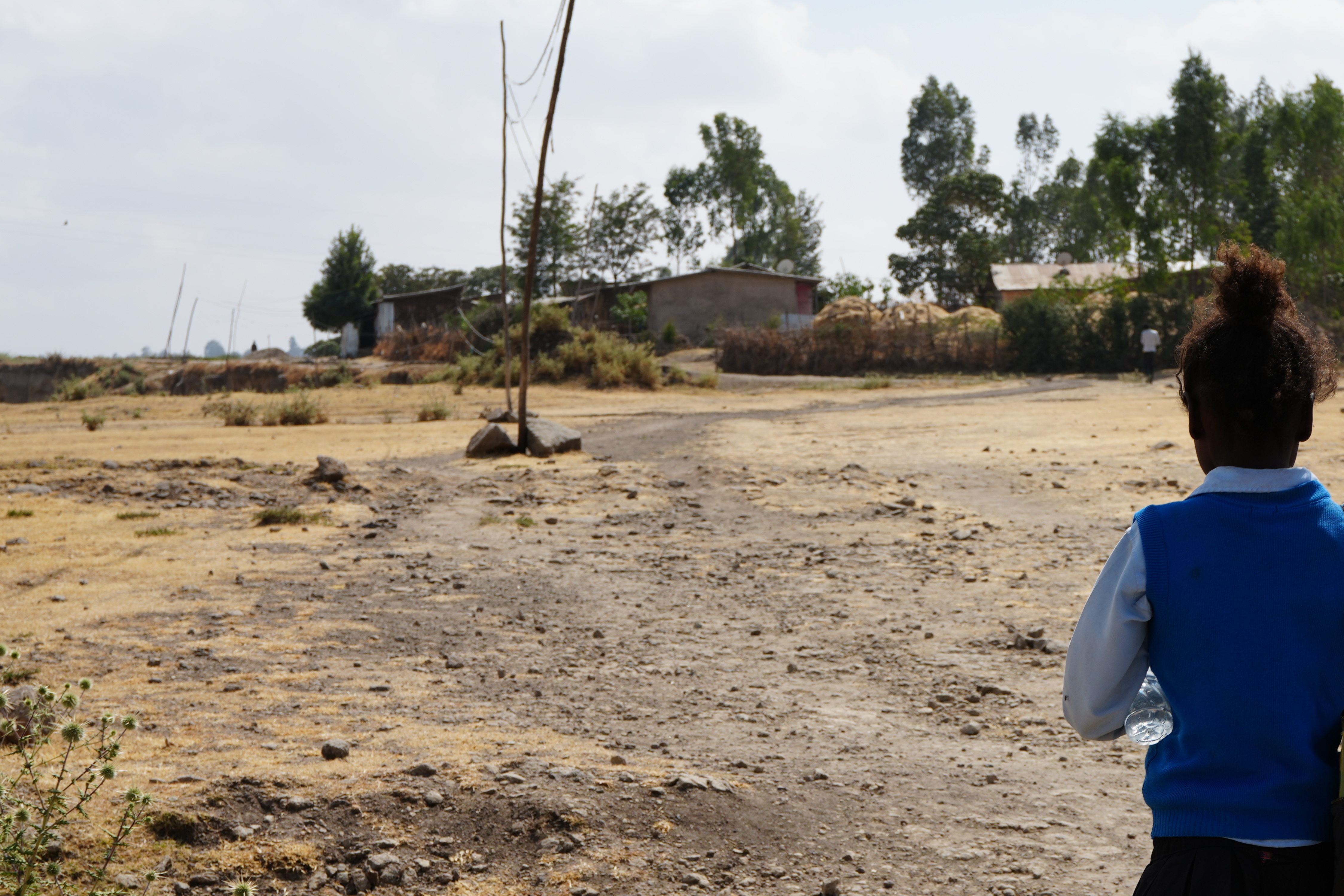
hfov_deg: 21.5
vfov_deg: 14.5
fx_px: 3509
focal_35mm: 94
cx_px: 1013
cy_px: 686
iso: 100
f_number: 11
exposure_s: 1/200
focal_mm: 60
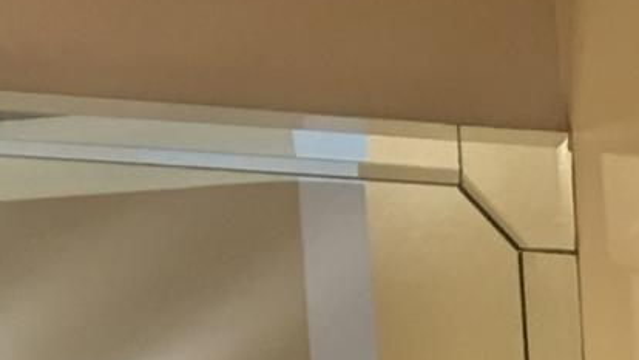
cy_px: 1545
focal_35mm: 229
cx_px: 1340
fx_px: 3881
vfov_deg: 4.7
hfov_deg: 8.8
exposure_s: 1/15
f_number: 2.2
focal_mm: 4.15
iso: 25
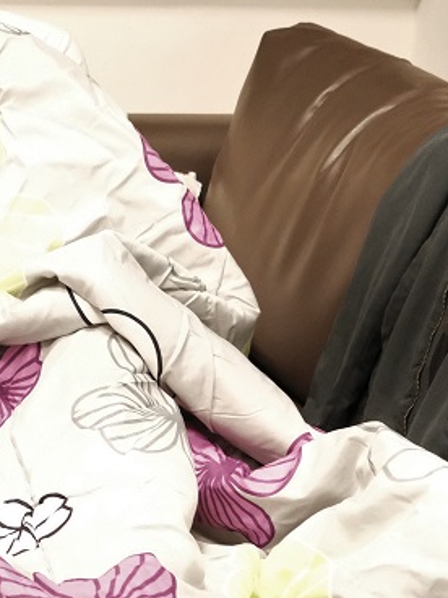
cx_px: -211
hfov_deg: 14.7
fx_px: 1622
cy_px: 242
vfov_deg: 20.8
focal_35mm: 94
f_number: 4
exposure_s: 1/200
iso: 8000
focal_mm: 24
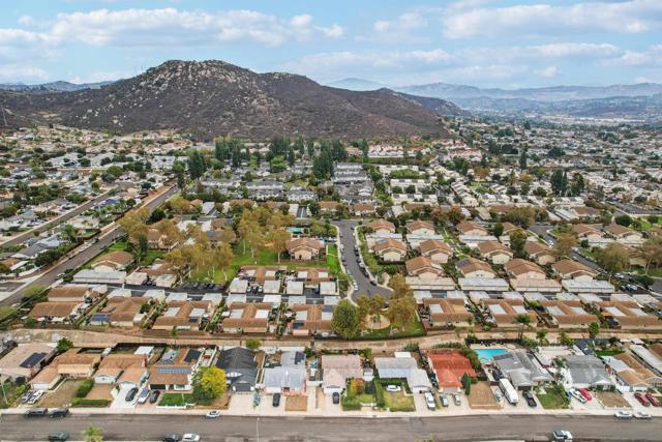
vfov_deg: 57.3
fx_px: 405
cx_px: 331
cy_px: 221
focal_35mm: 22
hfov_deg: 78.6
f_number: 2.8
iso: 100
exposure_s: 1/800
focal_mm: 8.4
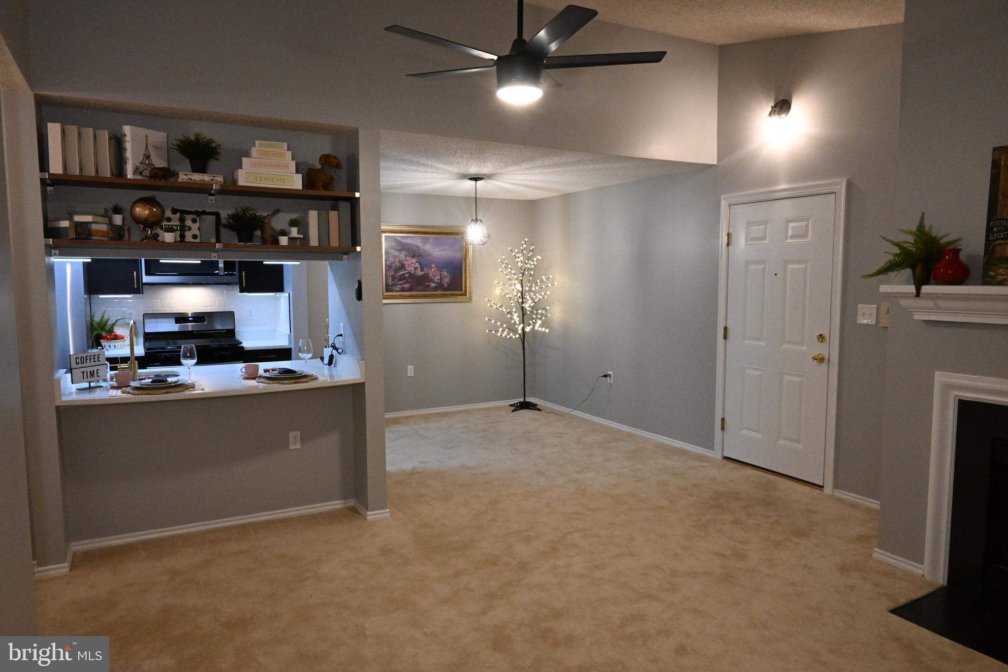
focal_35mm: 24
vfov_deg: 53.1
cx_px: 504
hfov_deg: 73.7
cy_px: 336
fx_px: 672
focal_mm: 24
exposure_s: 1/25
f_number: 18
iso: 6400
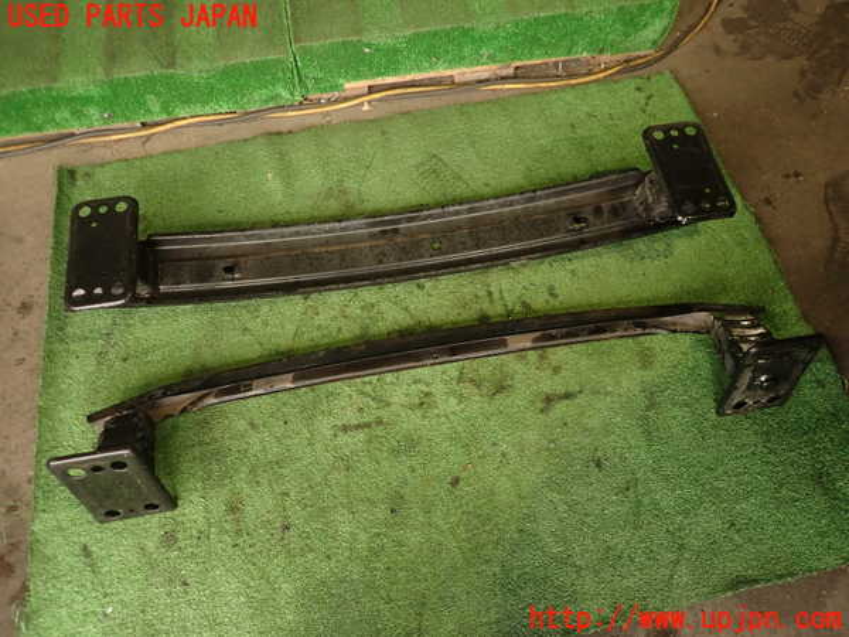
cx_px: 424
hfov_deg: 69.4
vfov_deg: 54.9
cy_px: 318
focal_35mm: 25
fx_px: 613
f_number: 2
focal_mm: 4.5
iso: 200
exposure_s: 1/50
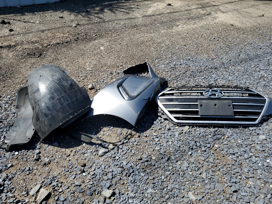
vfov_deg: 51.4
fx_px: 212
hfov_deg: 65.3
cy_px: 99
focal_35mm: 27
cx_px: 139
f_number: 1.5
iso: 50
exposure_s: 1/2500
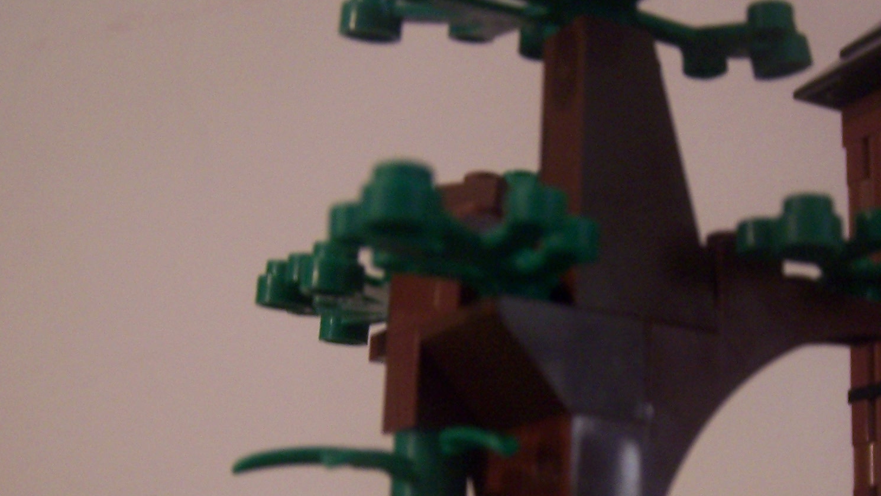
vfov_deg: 18.5
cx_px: 591
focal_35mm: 64
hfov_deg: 32.5
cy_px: 434
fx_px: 1495
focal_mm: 6.3
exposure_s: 1/8
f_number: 2.8
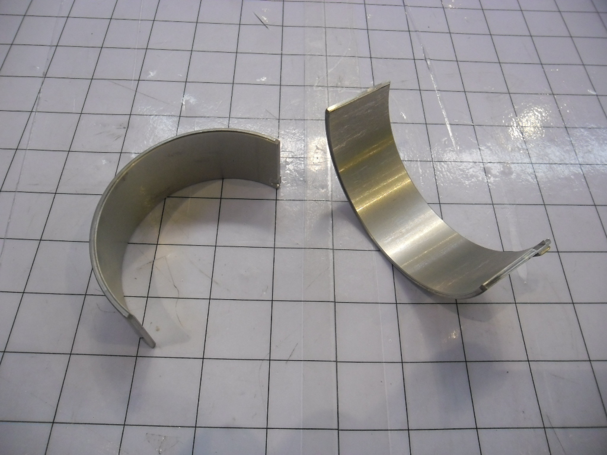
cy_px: 228
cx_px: 304
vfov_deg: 51.4
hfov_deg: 65.3
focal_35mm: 27
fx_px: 473
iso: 100
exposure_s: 1/29
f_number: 3.5
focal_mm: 4.9
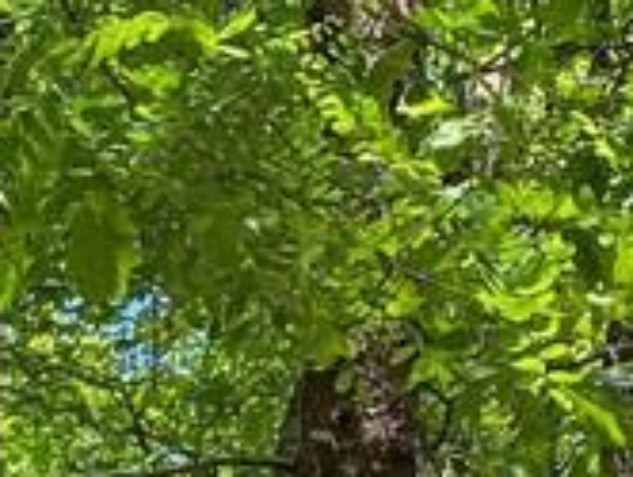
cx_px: -294
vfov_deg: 8.3
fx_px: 2930
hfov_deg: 11.8
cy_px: 1271
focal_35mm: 160
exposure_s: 1/270
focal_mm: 4.25
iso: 32
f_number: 1.8
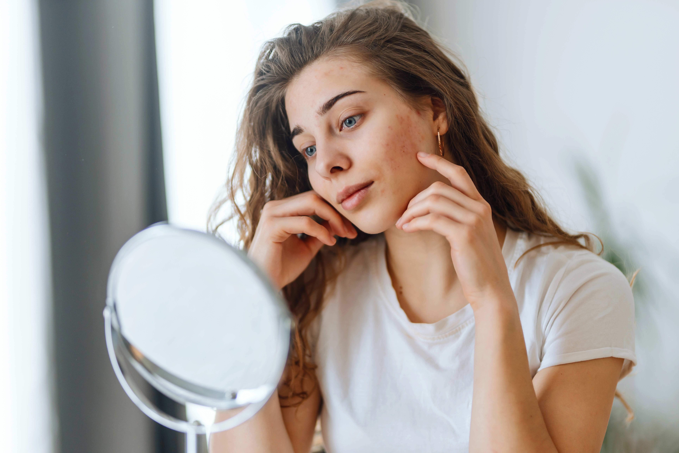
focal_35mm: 85
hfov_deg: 23.9
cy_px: 226
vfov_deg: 16.1
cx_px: 340
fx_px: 1603
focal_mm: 85
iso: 320
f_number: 1.4
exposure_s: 1/400
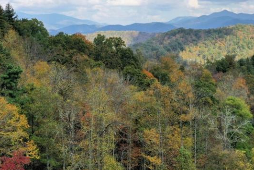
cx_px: 164
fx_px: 381
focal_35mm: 54
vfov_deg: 24.9
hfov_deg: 36.6
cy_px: 56
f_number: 5.6
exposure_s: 1/400
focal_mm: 10.26
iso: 100
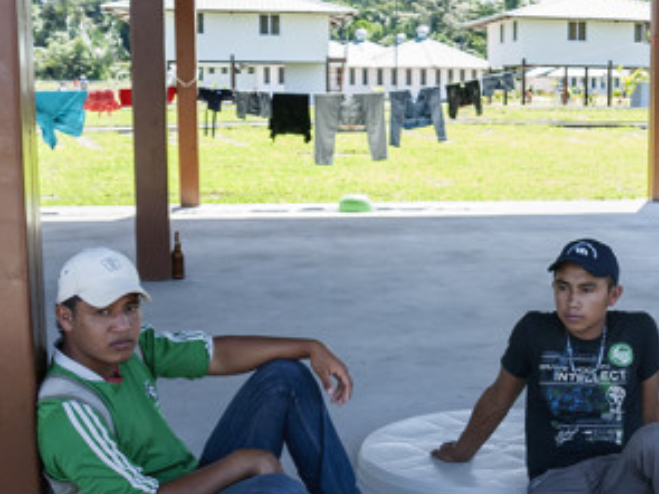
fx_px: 1161
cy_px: 295
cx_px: 592
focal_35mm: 61
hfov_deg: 30.3
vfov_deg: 24.0
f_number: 3.6
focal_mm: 15
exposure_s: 1/250
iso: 100
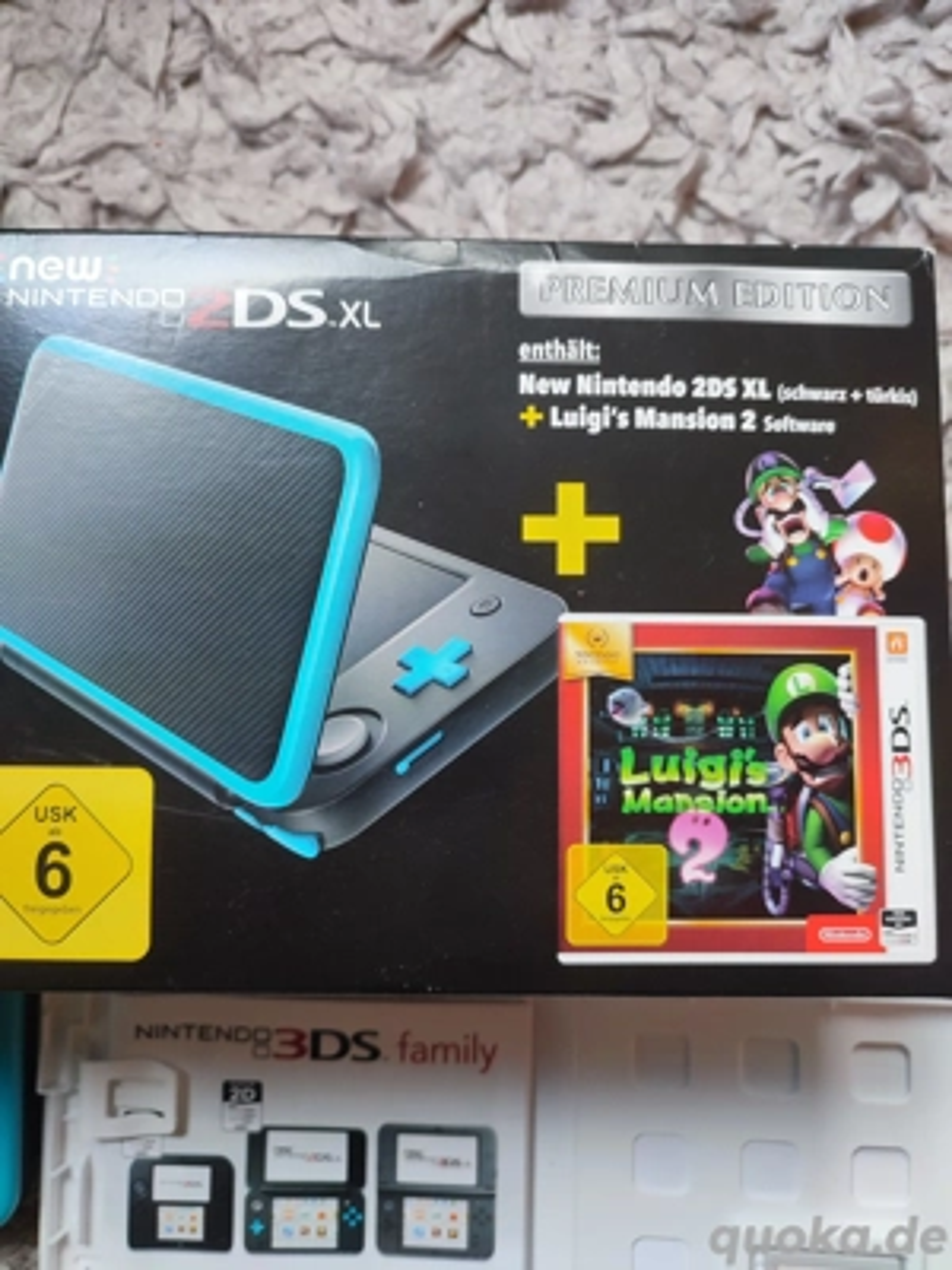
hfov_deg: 54.9
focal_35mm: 25
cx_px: 476
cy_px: 635
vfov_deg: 69.4
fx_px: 917
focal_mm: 6.04
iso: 299
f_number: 1.9
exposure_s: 1/33
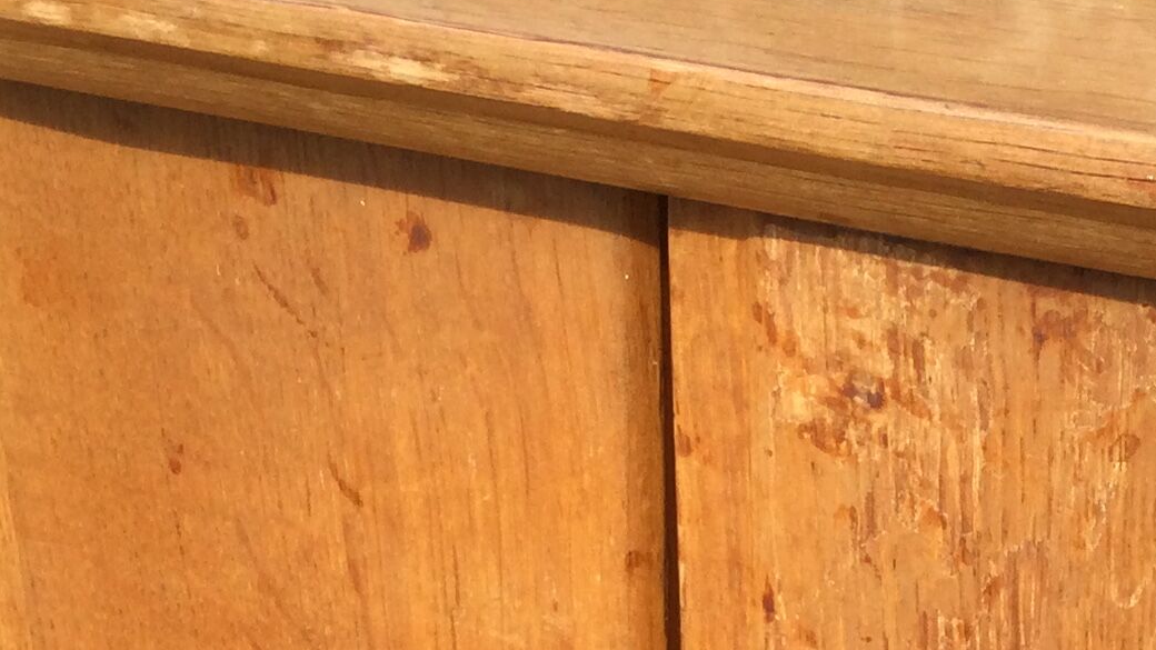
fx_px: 3249
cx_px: 959
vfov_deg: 10.7
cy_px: 1166
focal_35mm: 106
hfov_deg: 19.9
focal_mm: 3.3
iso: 25
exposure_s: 1/831
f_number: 2.4
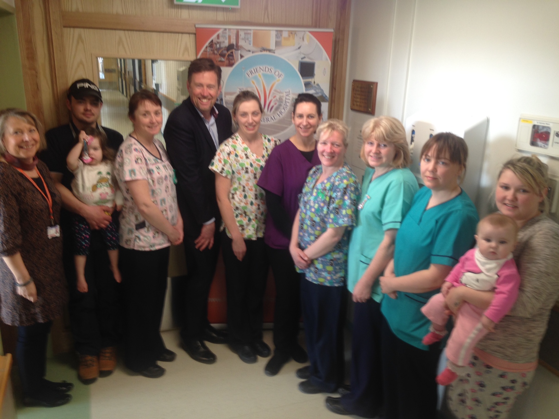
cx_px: 280
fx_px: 533
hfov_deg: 55.4
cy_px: 210
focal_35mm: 33
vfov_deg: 42.9
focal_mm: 4.12
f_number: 2.4
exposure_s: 1/20
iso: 50
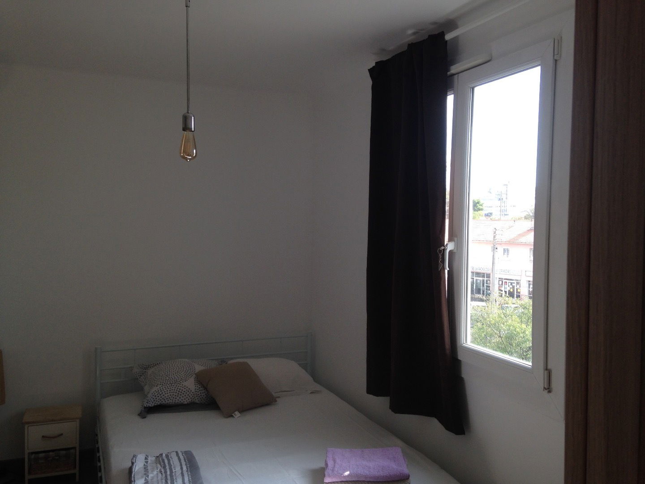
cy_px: 242
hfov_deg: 55.4
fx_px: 615
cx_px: 322
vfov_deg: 42.9
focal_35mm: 33
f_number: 2.4
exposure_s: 1/148
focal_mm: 4.12
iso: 50
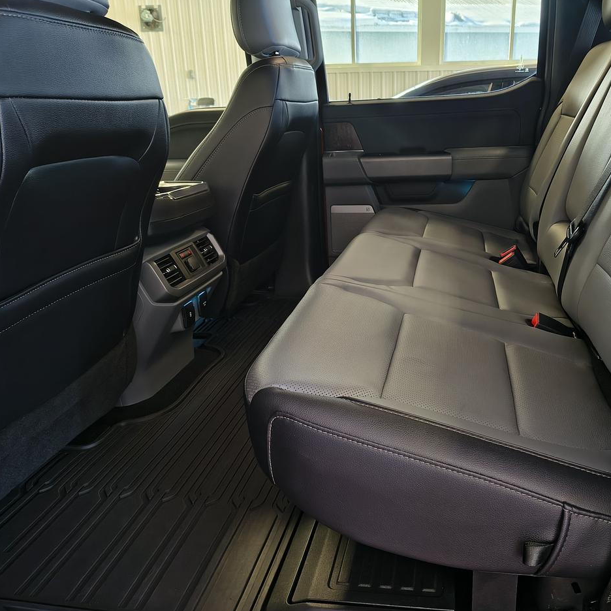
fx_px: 579
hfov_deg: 55.3
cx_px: 363
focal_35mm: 29
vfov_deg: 55.6
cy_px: 311
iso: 814
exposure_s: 1/60
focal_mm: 5.56
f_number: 1.8
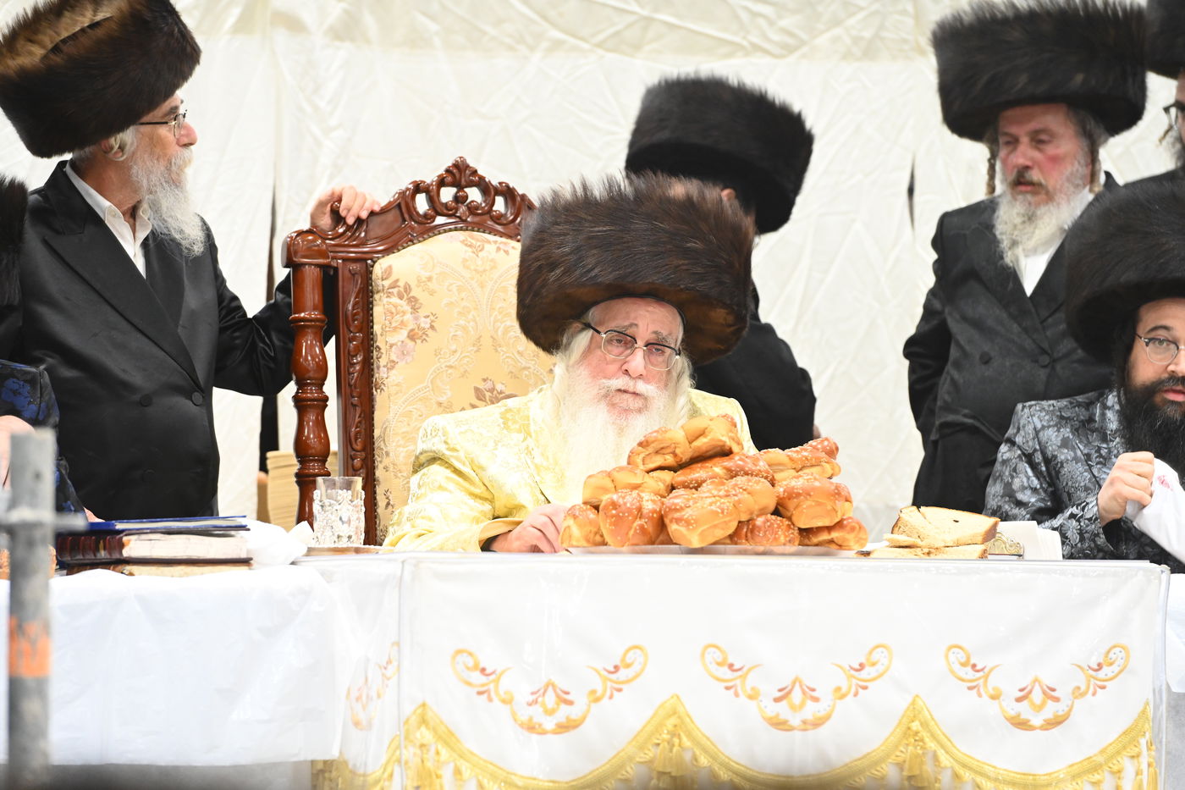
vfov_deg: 6.9
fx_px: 6582
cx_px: 592
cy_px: 395
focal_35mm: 200
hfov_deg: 10.3
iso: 2500
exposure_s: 1/100
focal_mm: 200
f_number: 6.3
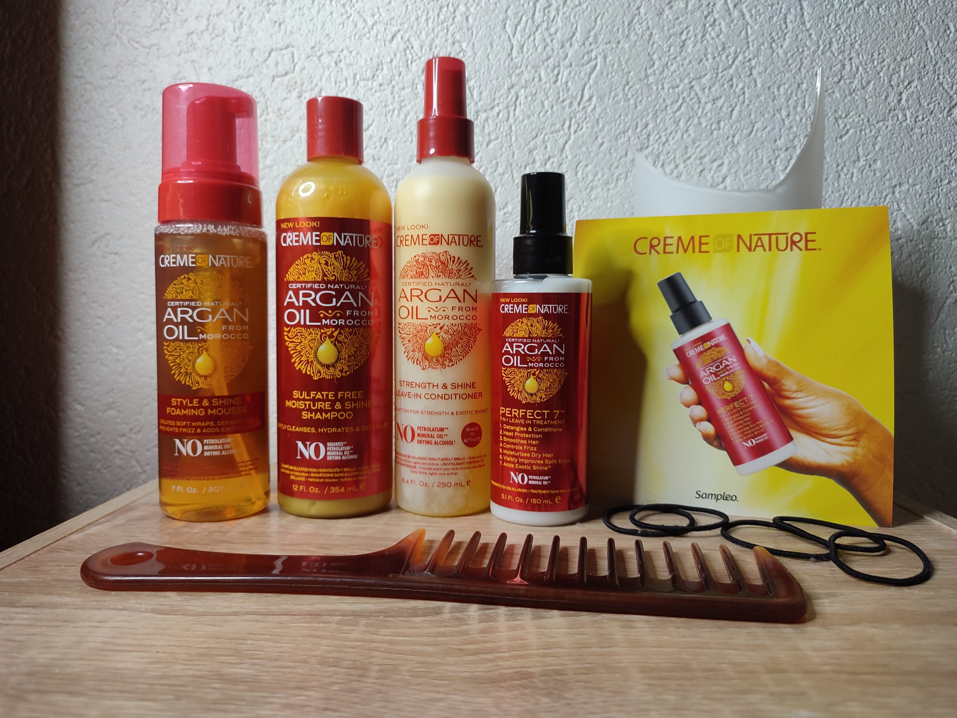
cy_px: 359
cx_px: 478
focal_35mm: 25
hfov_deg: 69.4
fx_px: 691
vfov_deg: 54.9
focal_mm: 6.04
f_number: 1.9
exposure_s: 1/33
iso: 390
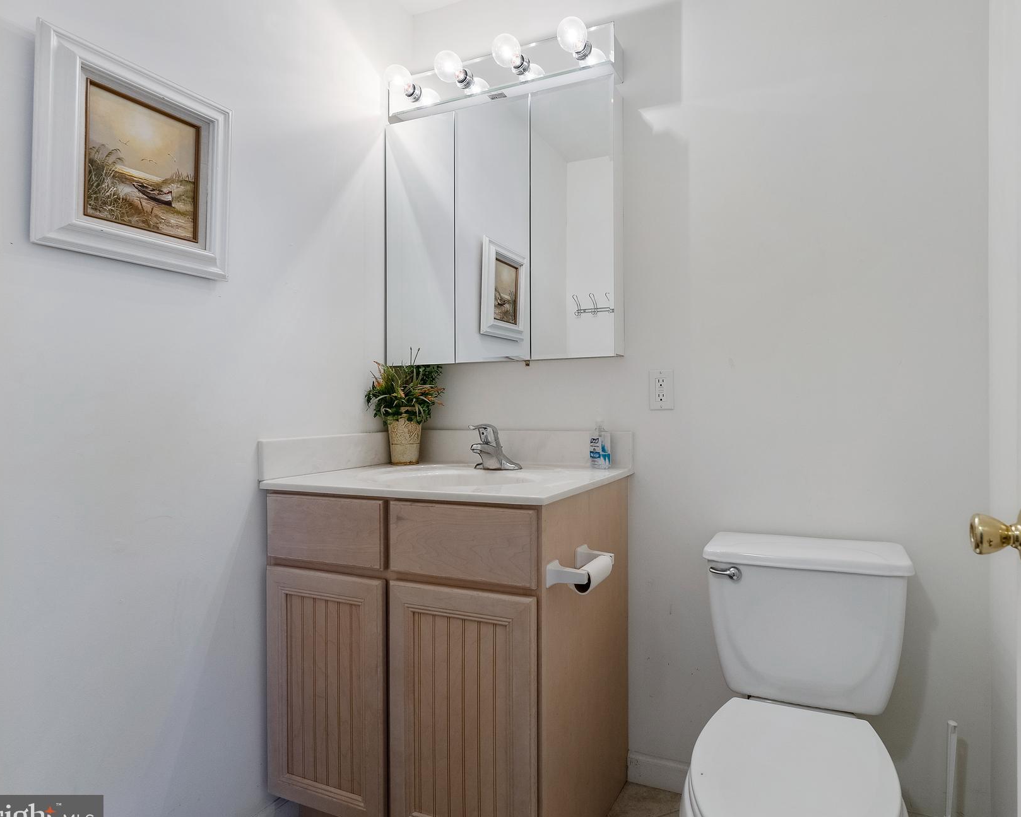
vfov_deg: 70.9
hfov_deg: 82.3
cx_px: 610
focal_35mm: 19
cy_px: 410
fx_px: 574
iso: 400
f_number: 7.1
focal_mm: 16
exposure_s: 1/20
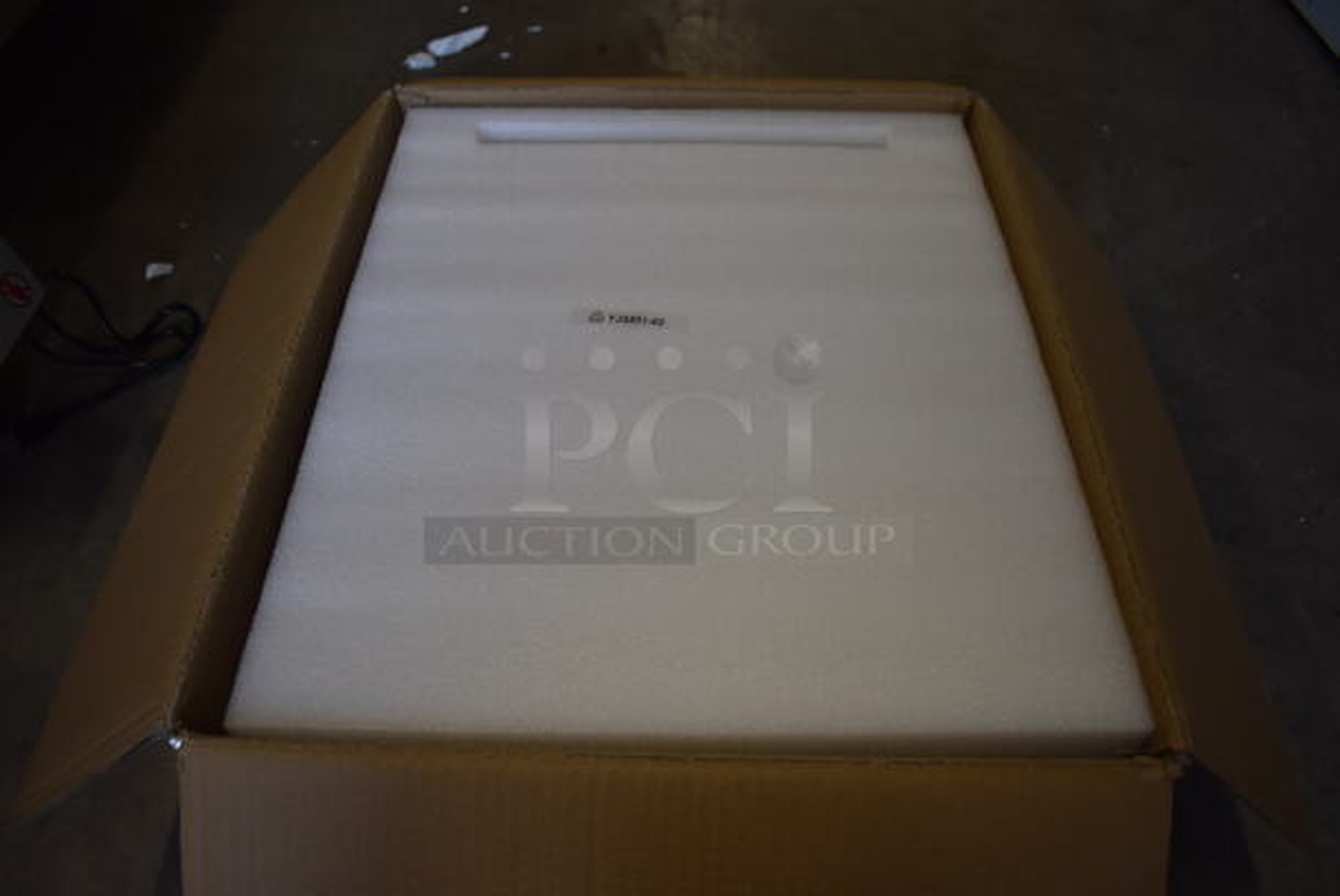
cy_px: 448
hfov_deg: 67.3
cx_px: 670
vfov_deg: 48.0
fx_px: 1006
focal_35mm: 27
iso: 720
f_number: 3.5
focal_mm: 18
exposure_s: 1/250
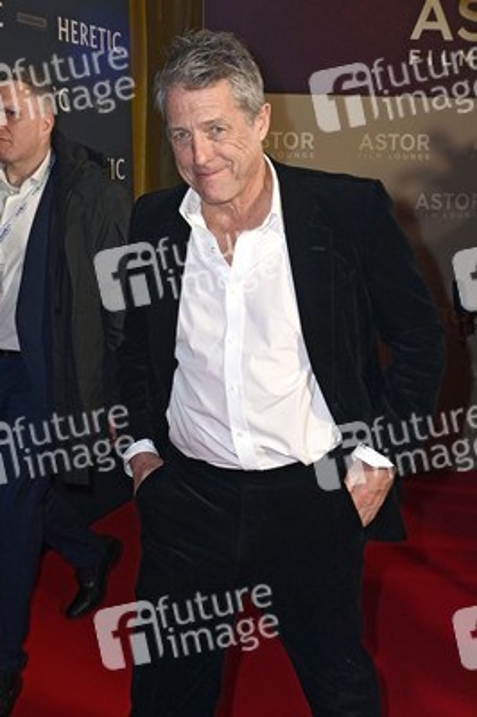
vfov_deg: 58.8
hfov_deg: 41.0
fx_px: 637
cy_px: 358
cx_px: 238
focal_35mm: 32
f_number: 5.6
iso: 1600
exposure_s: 1/200
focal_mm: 32
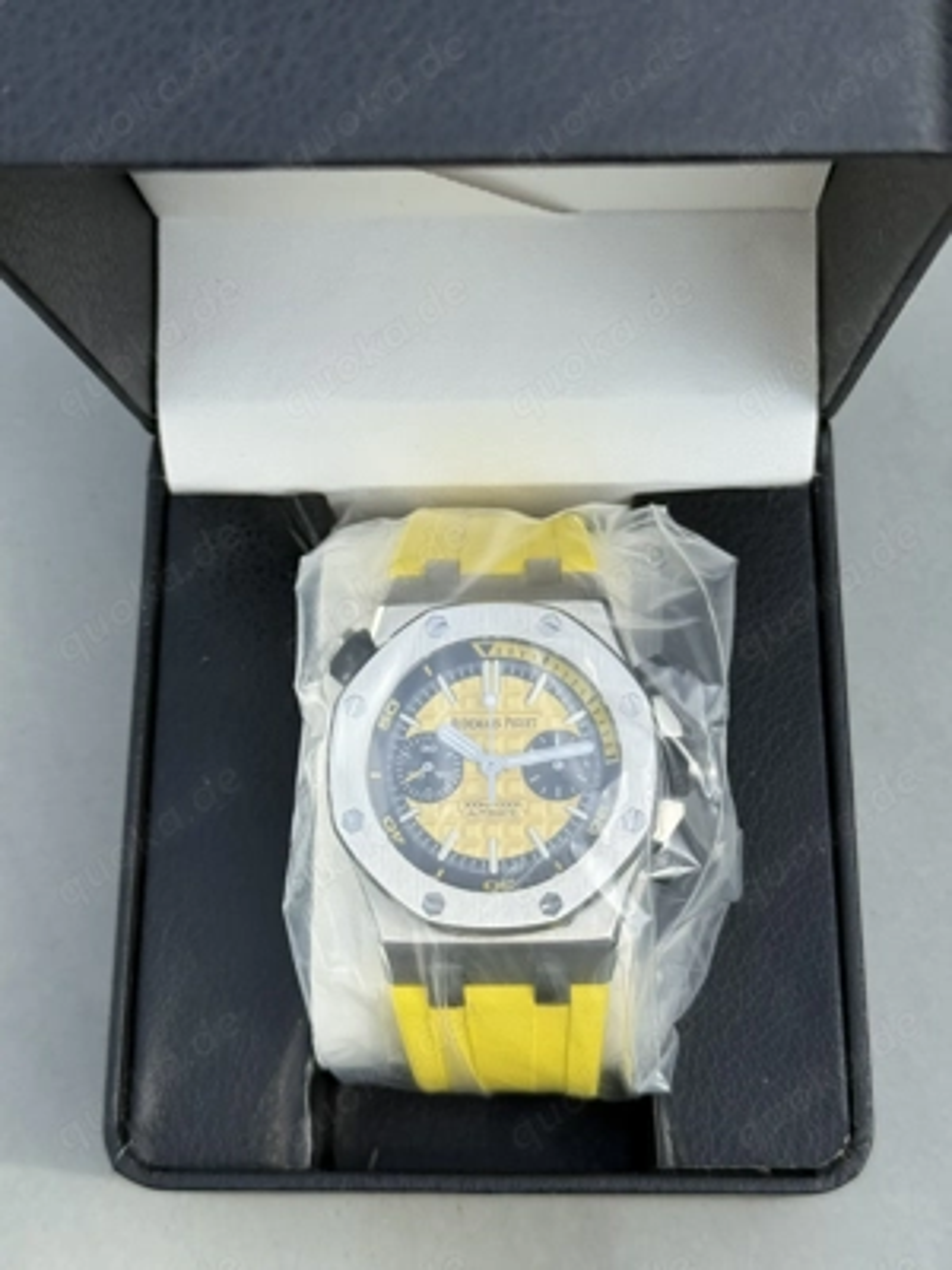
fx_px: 1760
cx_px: 476
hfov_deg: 30.3
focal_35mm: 48
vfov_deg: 39.7
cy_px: 635
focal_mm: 6.76
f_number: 1.78
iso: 64
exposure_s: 1/2273
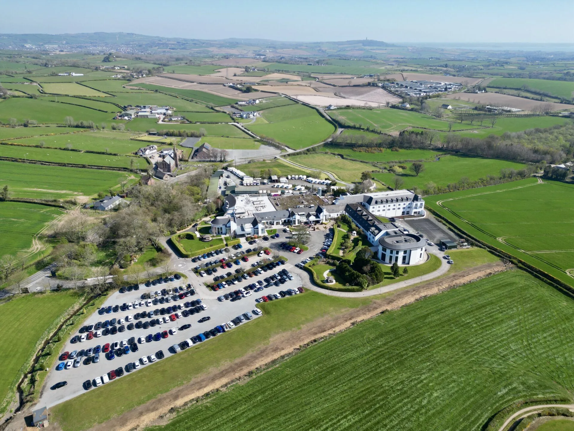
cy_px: 216
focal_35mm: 24
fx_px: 398
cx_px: 287
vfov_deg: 56.8
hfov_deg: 71.6
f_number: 1.7
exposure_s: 1/2000
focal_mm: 6.72
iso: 120
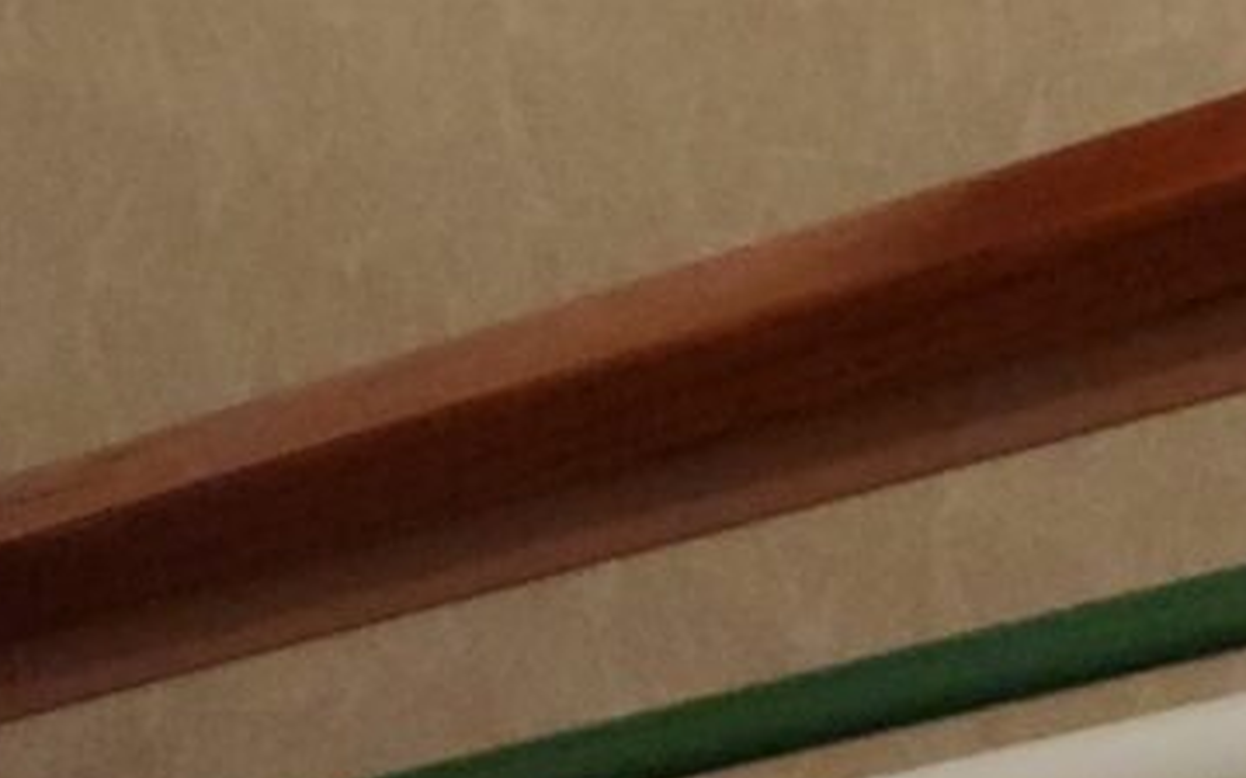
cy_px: -2452
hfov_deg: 12.0
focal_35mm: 174
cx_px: 444
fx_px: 5906
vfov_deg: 6.1
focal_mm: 5.4
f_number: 1.8
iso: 160
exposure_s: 1/60
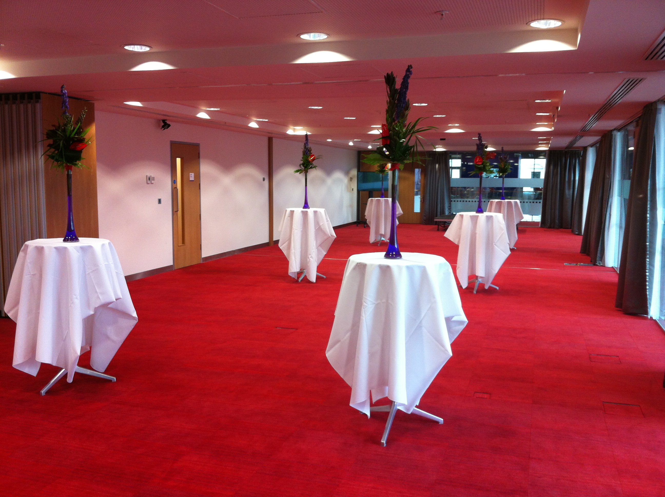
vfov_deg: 40.6
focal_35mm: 35
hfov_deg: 52.7
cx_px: 332
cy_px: 248
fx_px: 671
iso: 80
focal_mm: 3.85
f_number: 2.8
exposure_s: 1/20
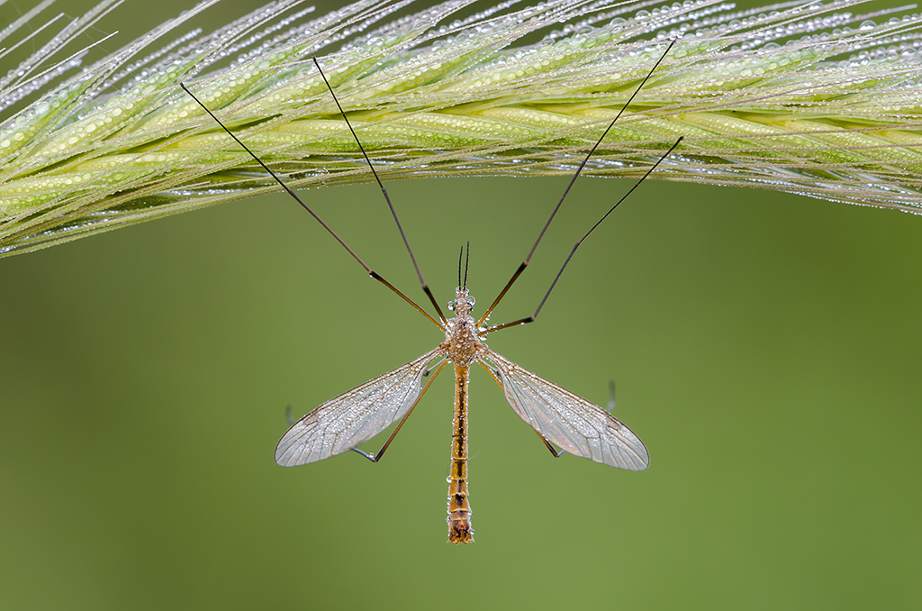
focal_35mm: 270
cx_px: 461
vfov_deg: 5.1
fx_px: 6900
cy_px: 306
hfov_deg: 7.6
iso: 320
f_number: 11
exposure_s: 1/5
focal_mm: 180
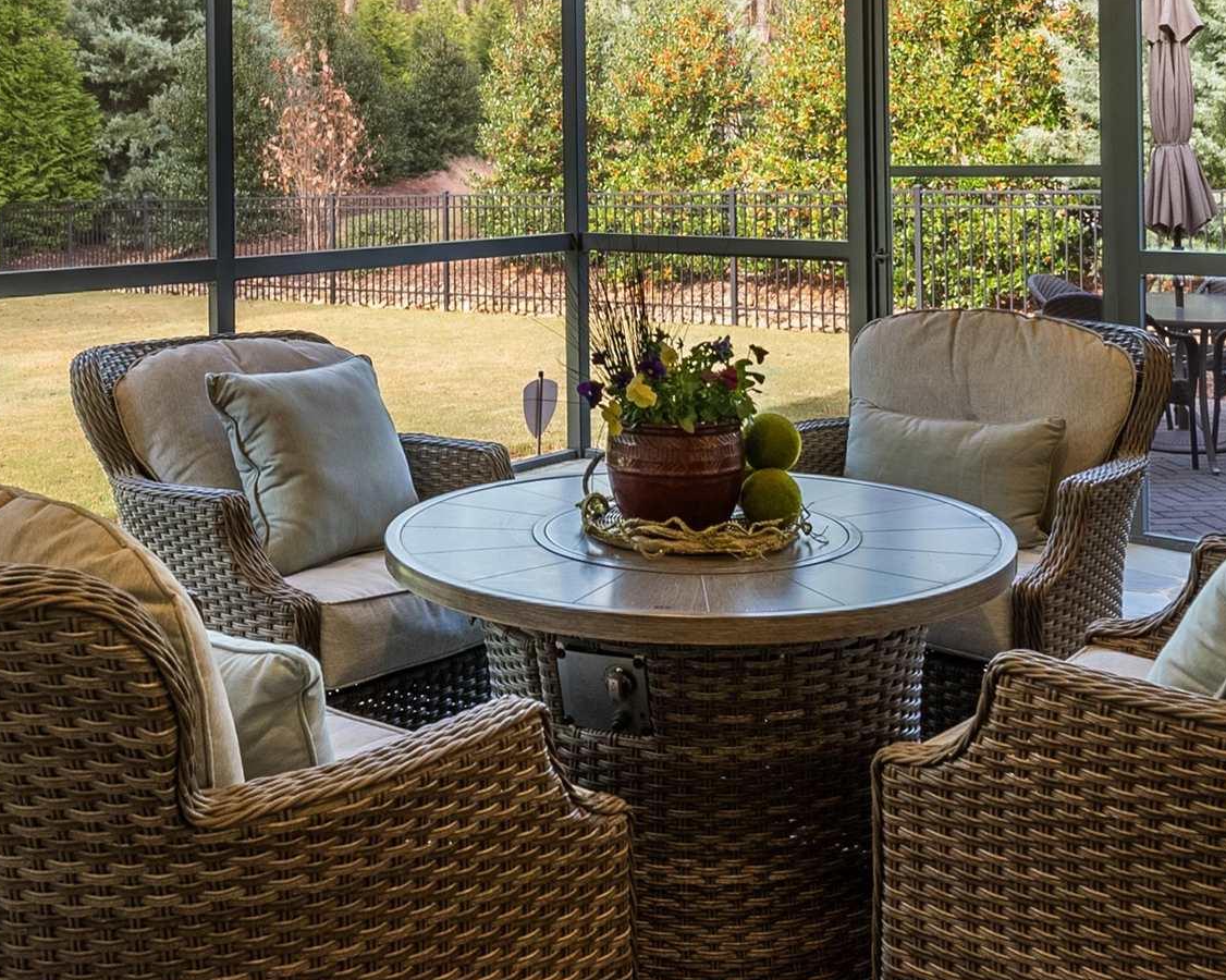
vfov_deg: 35.2
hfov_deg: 44.6
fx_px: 1487
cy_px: 189
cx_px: 510
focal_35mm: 41
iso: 250
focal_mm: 16
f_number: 8
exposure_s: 1/6
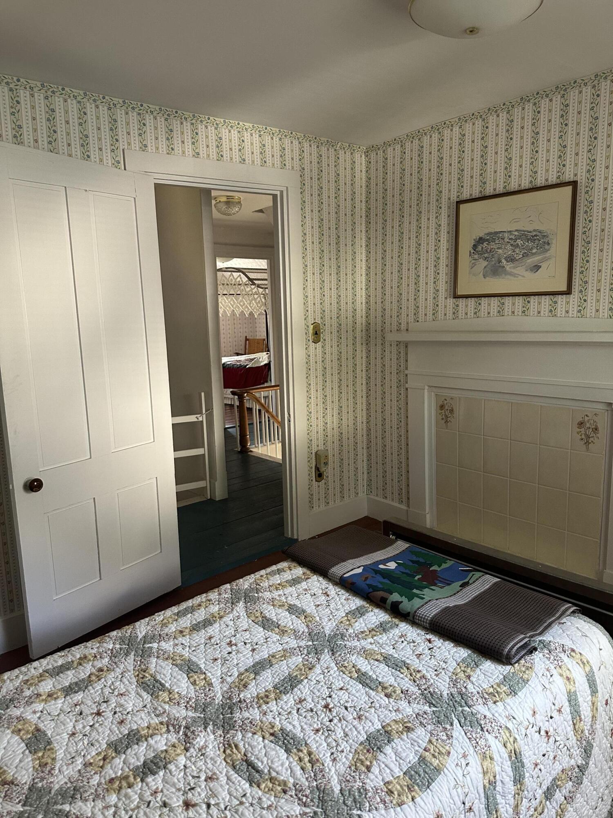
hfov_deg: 56.8
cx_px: 306
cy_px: 409
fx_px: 567
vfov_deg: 71.6
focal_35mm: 24
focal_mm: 6.86
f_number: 1.78
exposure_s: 1/60
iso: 320
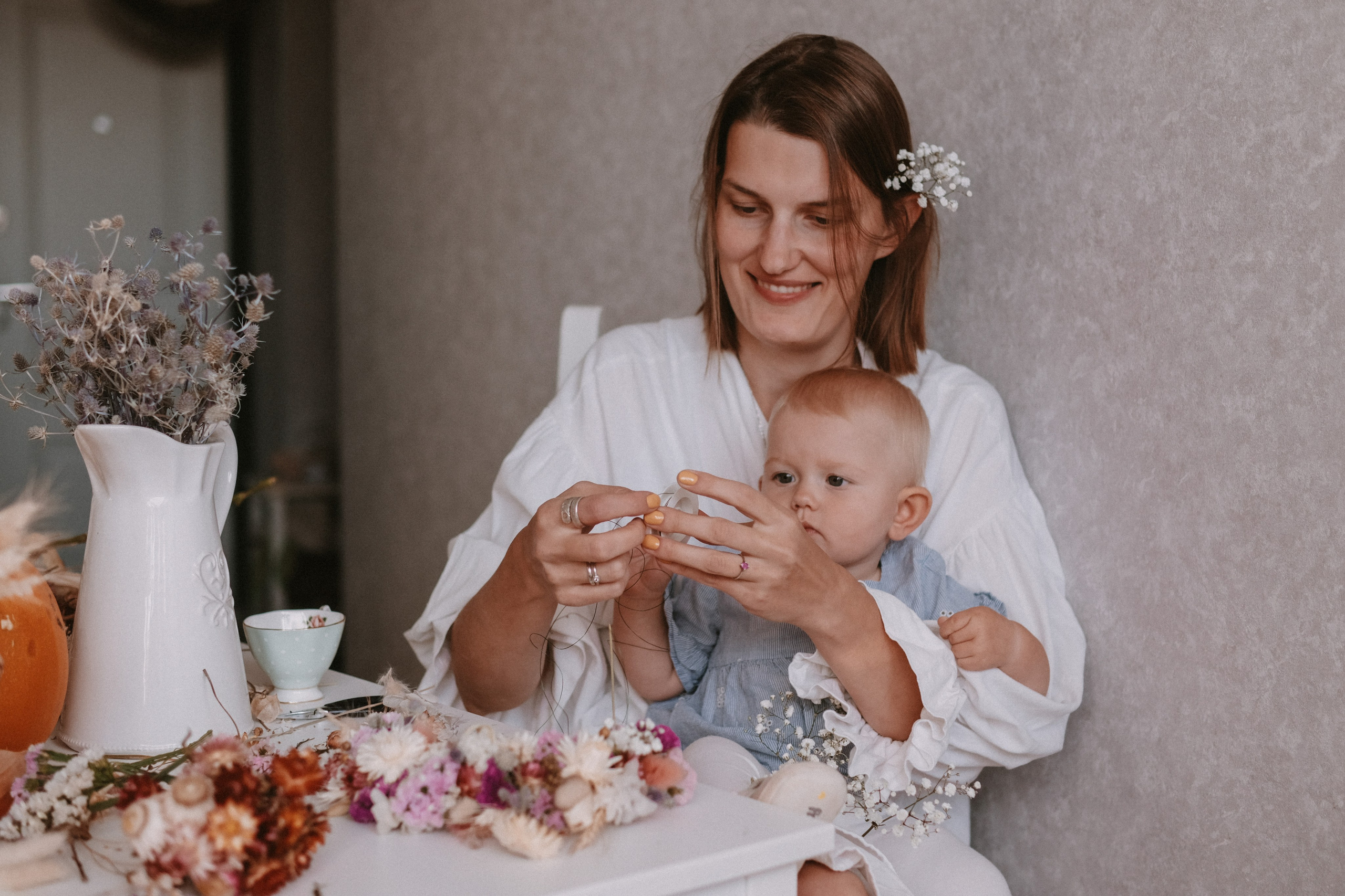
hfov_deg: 43.6
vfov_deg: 29.9
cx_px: 672
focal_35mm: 45
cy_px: 448
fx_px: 1681
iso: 320
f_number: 1.8
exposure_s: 1/500
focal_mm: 30
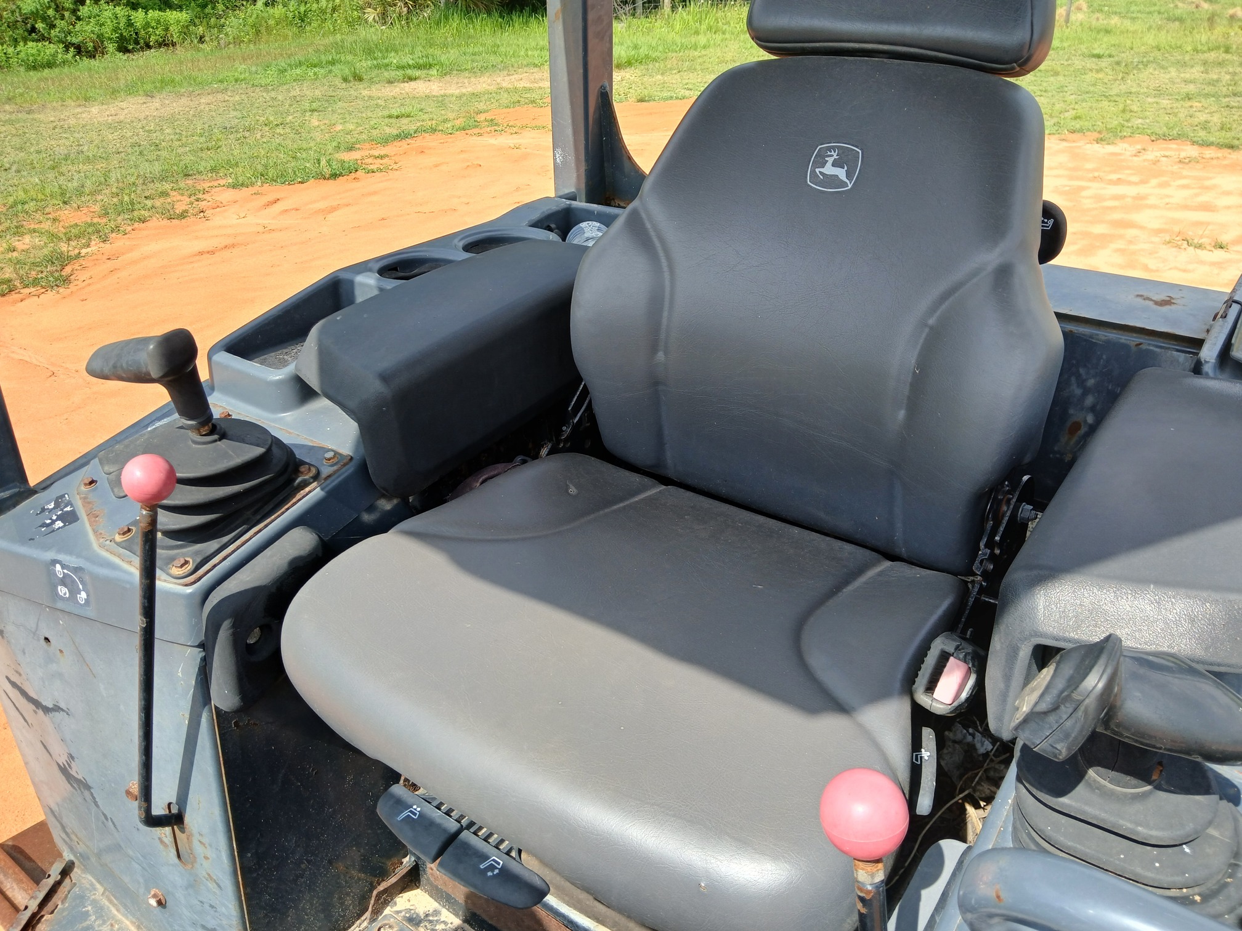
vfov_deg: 53.1
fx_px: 933
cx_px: 621
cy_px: 466
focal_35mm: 26
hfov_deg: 67.3
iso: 20
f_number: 1.8
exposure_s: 1/317
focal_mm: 3.98
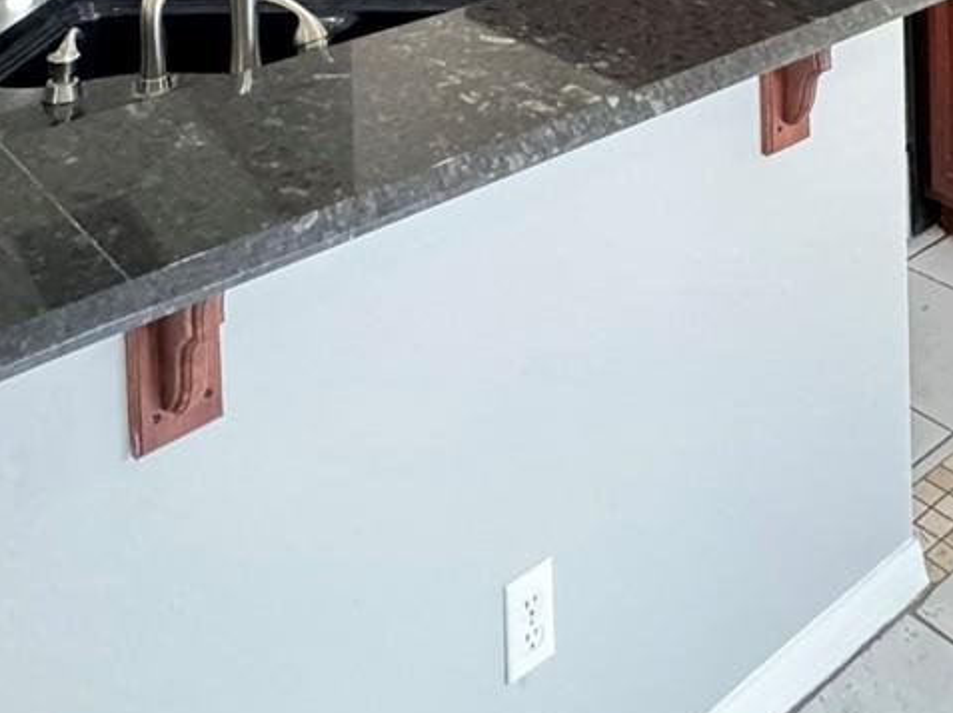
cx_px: 557
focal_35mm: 47
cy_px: -423
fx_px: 1293
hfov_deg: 40.3
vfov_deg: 23.2
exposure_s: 1/60
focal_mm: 2.22
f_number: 2.2
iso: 800
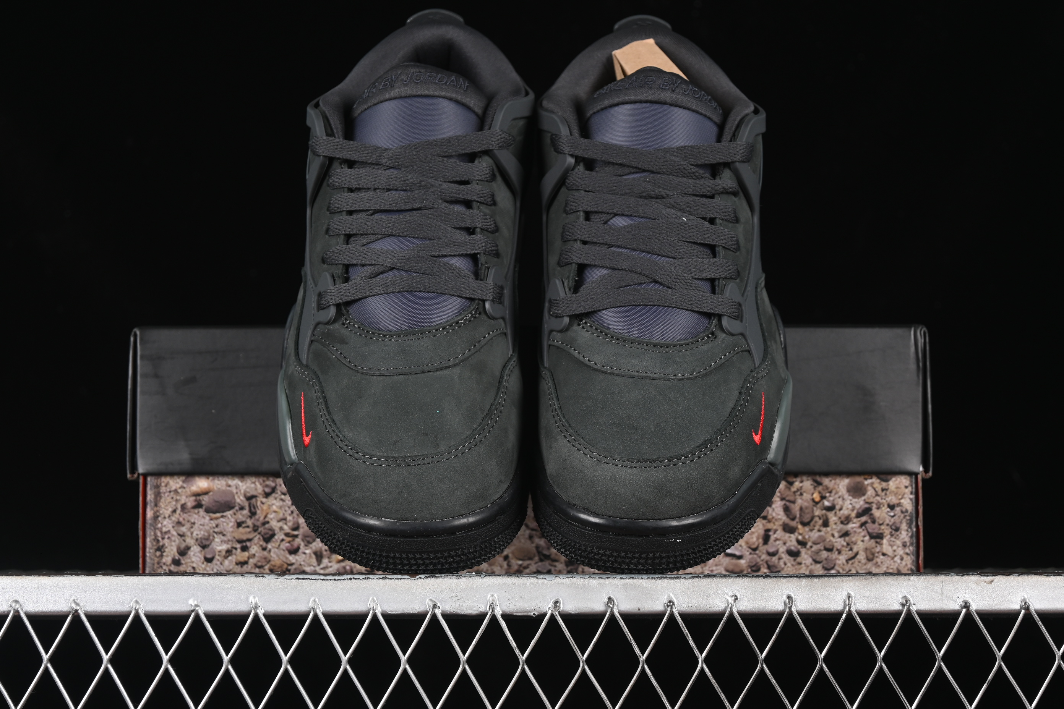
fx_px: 2216
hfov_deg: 27.0
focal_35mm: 75
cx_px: 532
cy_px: 354
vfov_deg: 18.2
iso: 160
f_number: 6.3
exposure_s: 1/60
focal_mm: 50
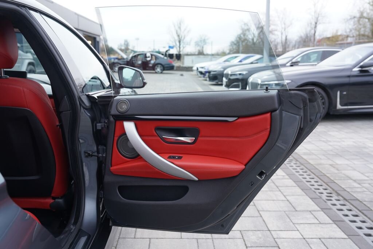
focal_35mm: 32
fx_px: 332
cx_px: 186
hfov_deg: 58.7
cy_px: 124
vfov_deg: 41.1
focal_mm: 32
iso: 100
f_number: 5
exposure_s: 1/125
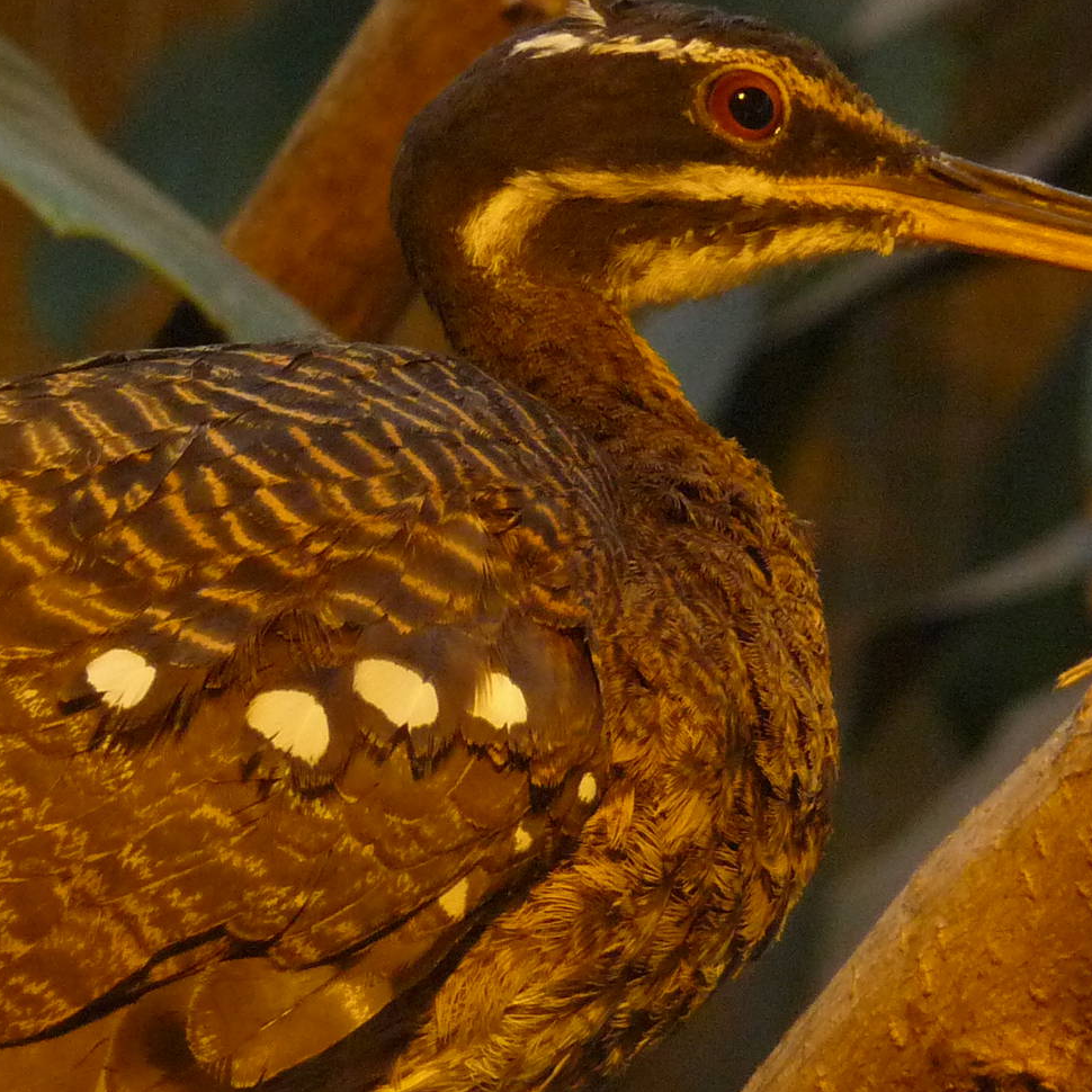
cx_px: 545
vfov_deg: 2.5
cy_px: 581
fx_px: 24555
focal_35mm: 688
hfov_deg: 2.5
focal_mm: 47
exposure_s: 1/80
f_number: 4.9
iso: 400
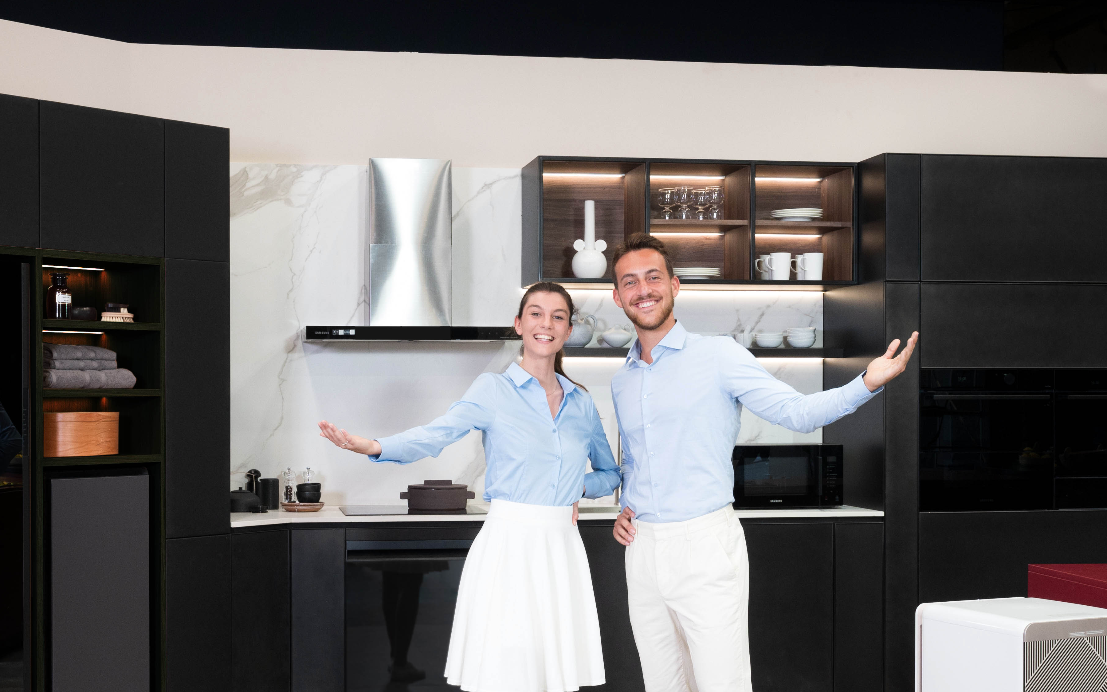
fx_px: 1625
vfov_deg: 24.0
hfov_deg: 37.6
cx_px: 567
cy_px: 428
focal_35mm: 54
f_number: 10
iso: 1600
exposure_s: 1/125
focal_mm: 31.5
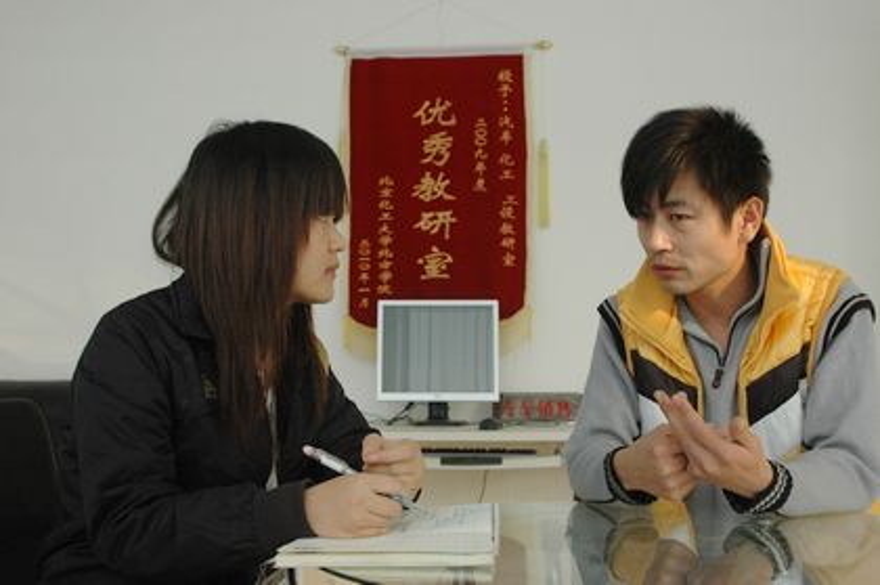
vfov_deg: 31.8
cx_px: 440
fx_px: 1025
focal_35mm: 42
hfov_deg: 46.4
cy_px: 292
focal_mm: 28
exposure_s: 1/160
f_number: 6.3
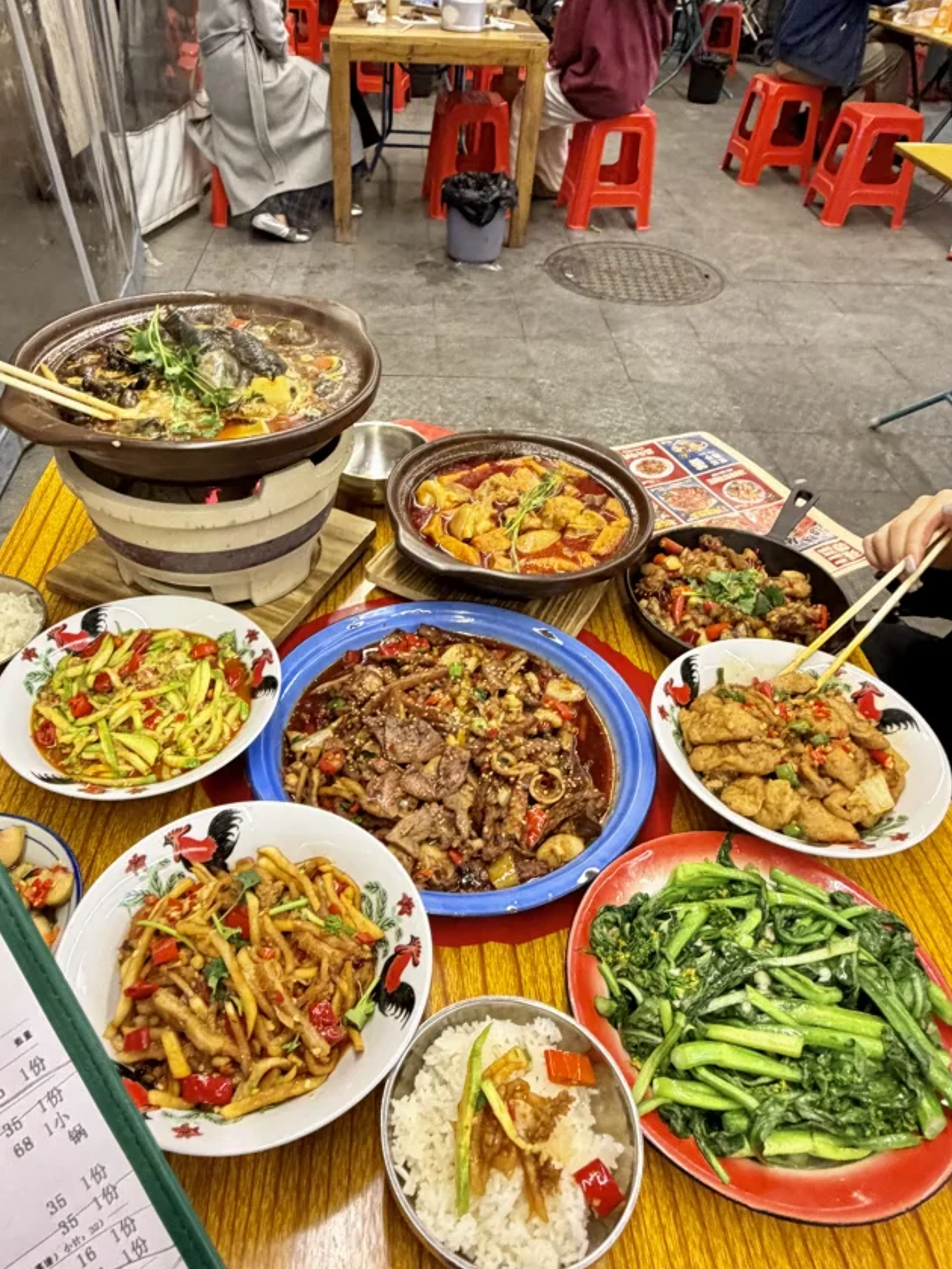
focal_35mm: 24
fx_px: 880
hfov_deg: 56.6
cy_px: 577
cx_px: 413
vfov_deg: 71.4
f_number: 2.2
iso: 400
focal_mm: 2.22
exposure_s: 1/50
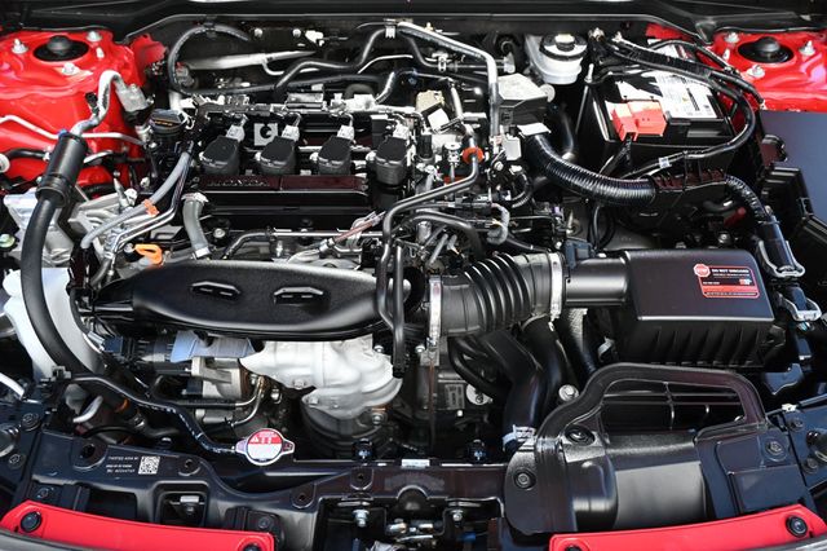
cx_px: 414
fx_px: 689
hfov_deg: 62.0
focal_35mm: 30
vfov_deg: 43.6
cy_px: 276
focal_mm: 20
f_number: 4
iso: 400
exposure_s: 1/250
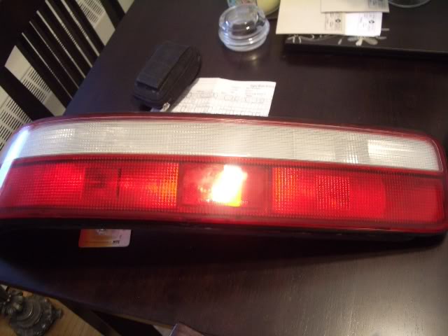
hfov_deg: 52.6
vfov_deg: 40.7
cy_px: 168
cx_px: 224
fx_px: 453
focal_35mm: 35
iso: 200
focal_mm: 5.8
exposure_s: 1/8
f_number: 2.6
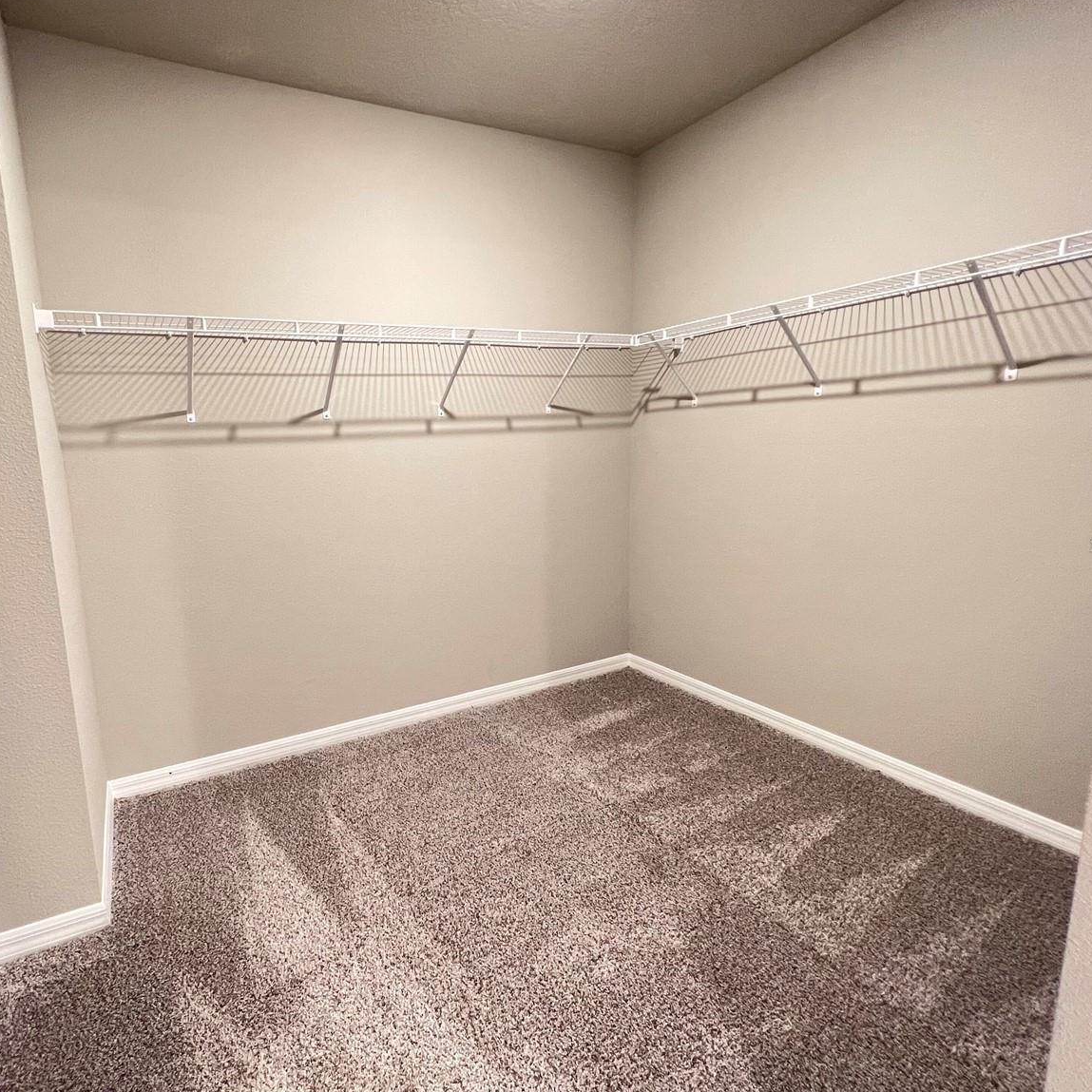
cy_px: 545
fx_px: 571
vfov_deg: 87.4
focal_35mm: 16
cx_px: 420
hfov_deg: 86.0
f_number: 1.8
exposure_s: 1/20
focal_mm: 1.57
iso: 250
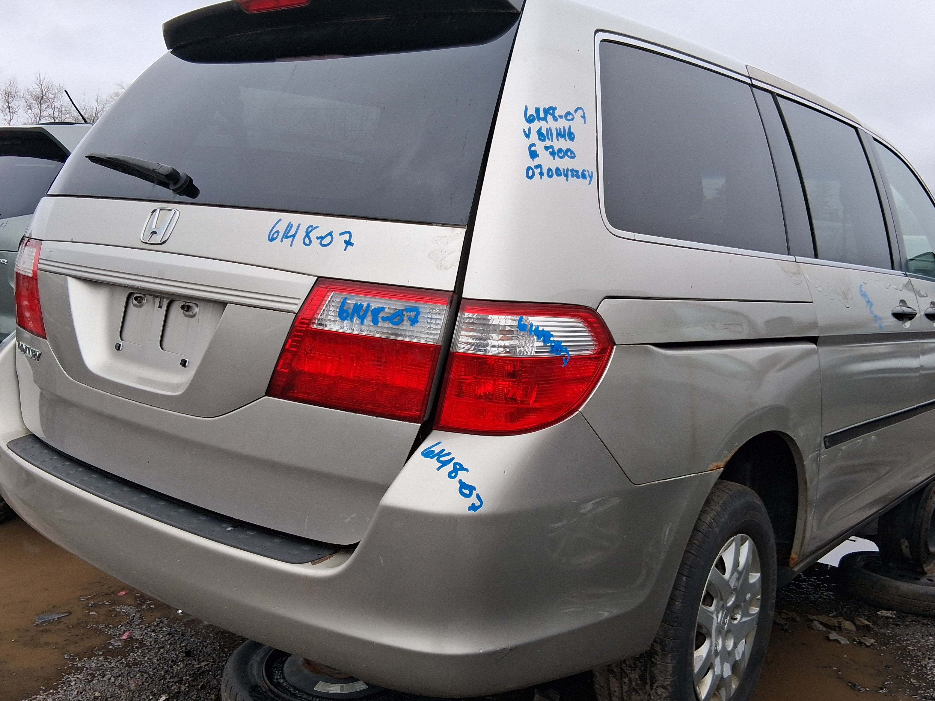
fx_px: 918
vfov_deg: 41.8
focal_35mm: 34
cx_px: 462
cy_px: 368
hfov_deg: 54.0
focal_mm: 3.98
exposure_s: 1/100
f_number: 1.8
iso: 25
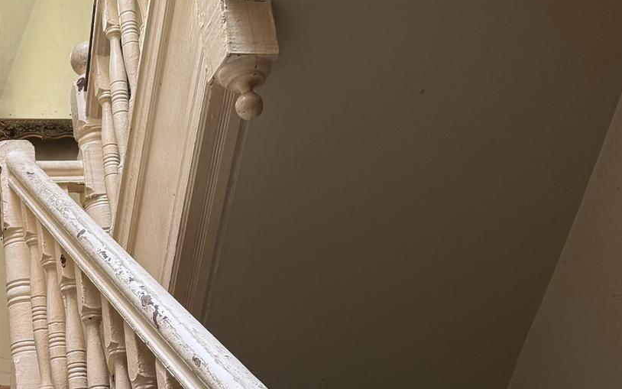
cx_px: -51
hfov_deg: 29.1
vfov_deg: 20.1
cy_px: 322
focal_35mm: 64
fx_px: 1085
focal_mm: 6.76
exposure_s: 1/60
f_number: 1.78
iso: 160
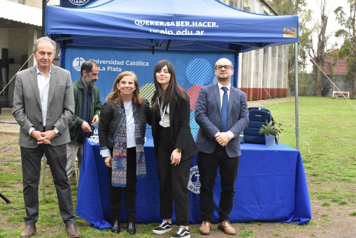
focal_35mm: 57
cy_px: 119
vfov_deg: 23.8
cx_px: 178
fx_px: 564
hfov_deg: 35.0
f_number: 8
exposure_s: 1/250
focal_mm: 38
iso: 2000
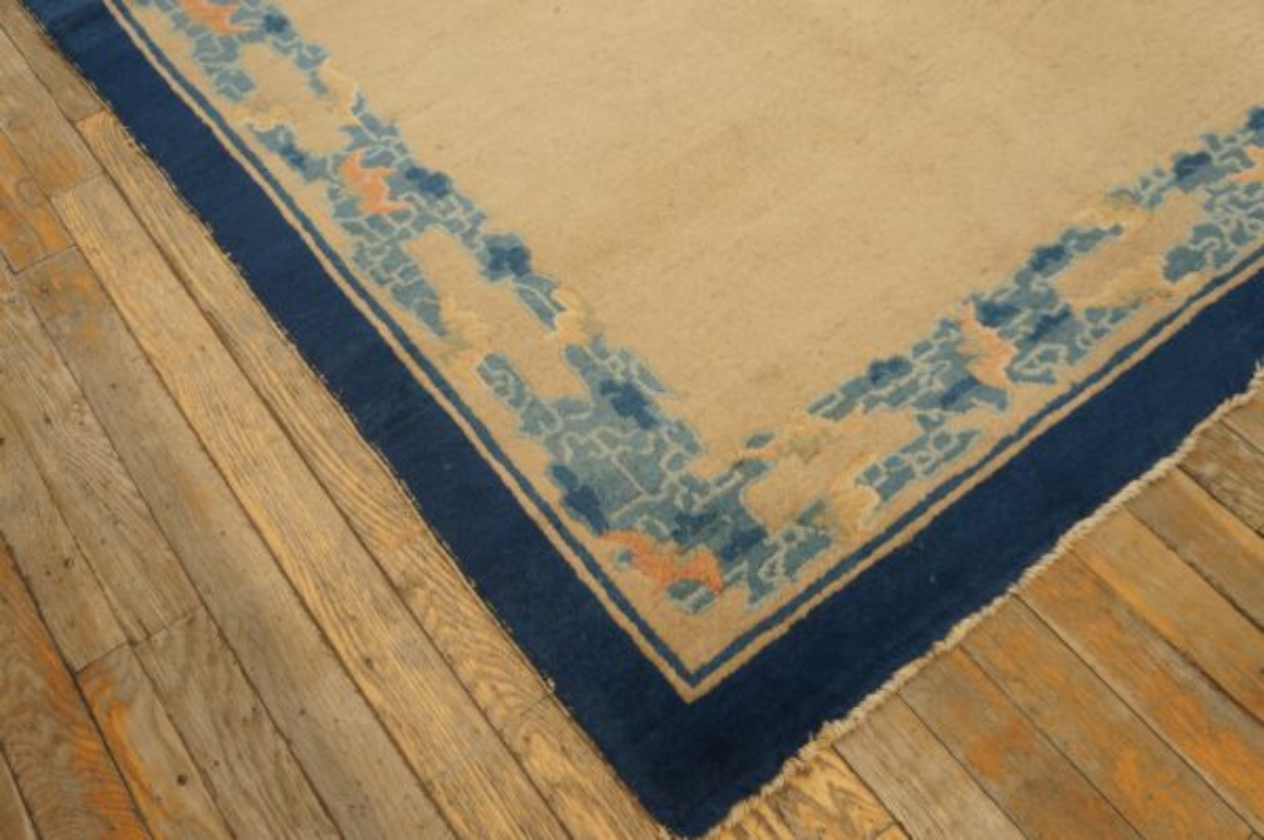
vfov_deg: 41.6
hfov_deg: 59.5
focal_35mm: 32
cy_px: 420
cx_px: 632
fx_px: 1105
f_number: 4
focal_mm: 21
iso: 640
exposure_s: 1/60
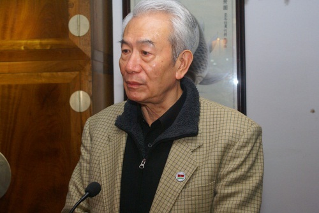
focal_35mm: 68
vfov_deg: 20.2
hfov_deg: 29.8
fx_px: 598
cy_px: 106
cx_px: 160
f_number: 5.6
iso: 800
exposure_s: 1/60
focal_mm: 45
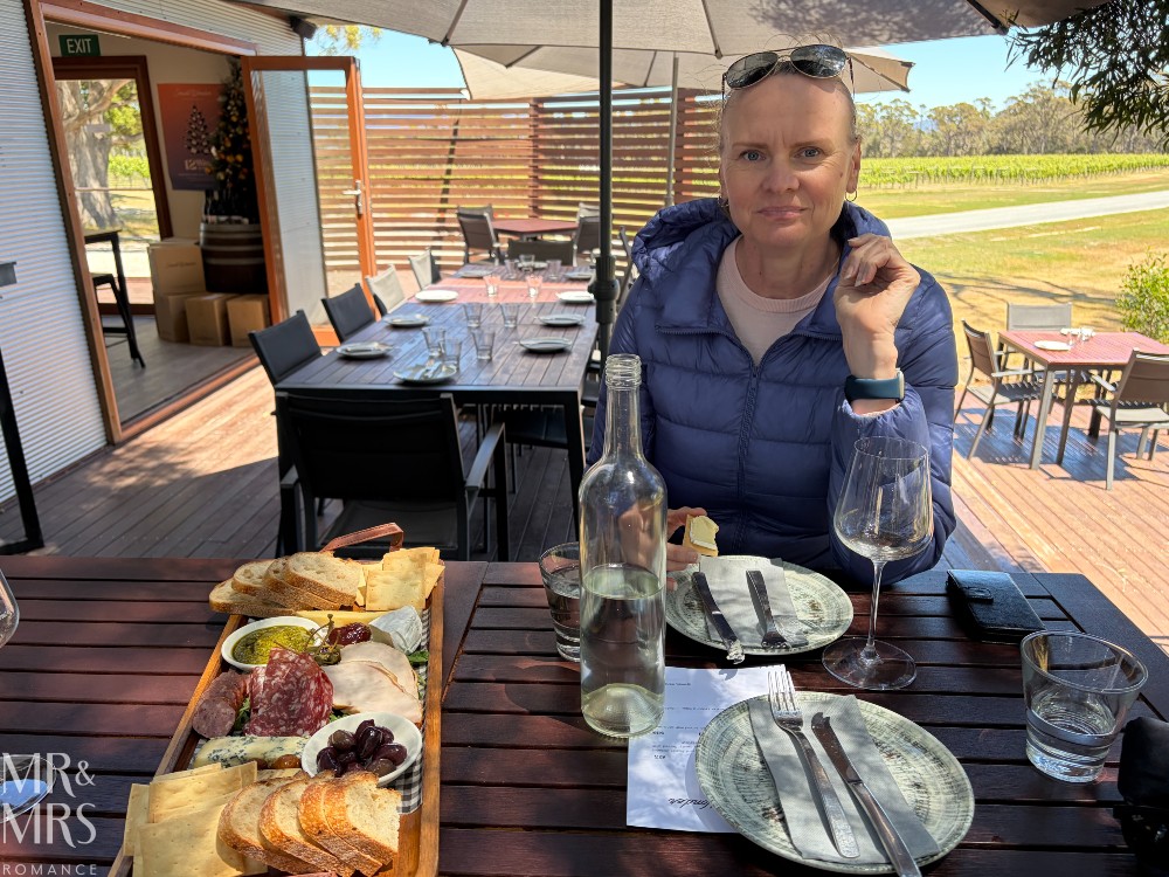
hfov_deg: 67.3
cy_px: 438
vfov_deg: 53.1
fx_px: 878
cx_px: 584
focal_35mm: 26
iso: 50
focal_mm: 5.96
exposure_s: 1/339
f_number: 1.6
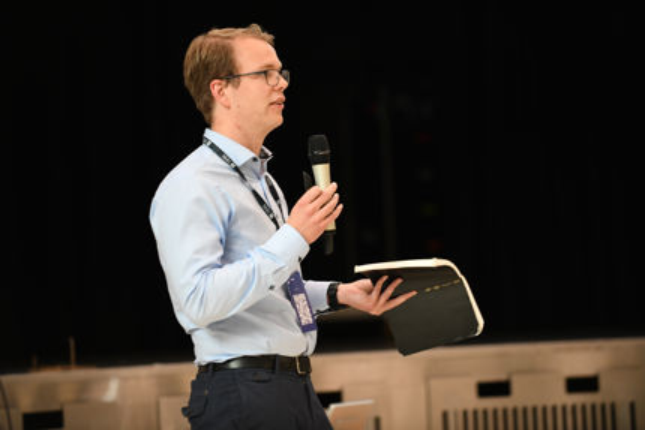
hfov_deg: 15.2
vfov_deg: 10.2
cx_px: 322
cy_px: 215
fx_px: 2419
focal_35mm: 135
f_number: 2.8
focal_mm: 135
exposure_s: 1/100
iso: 1600
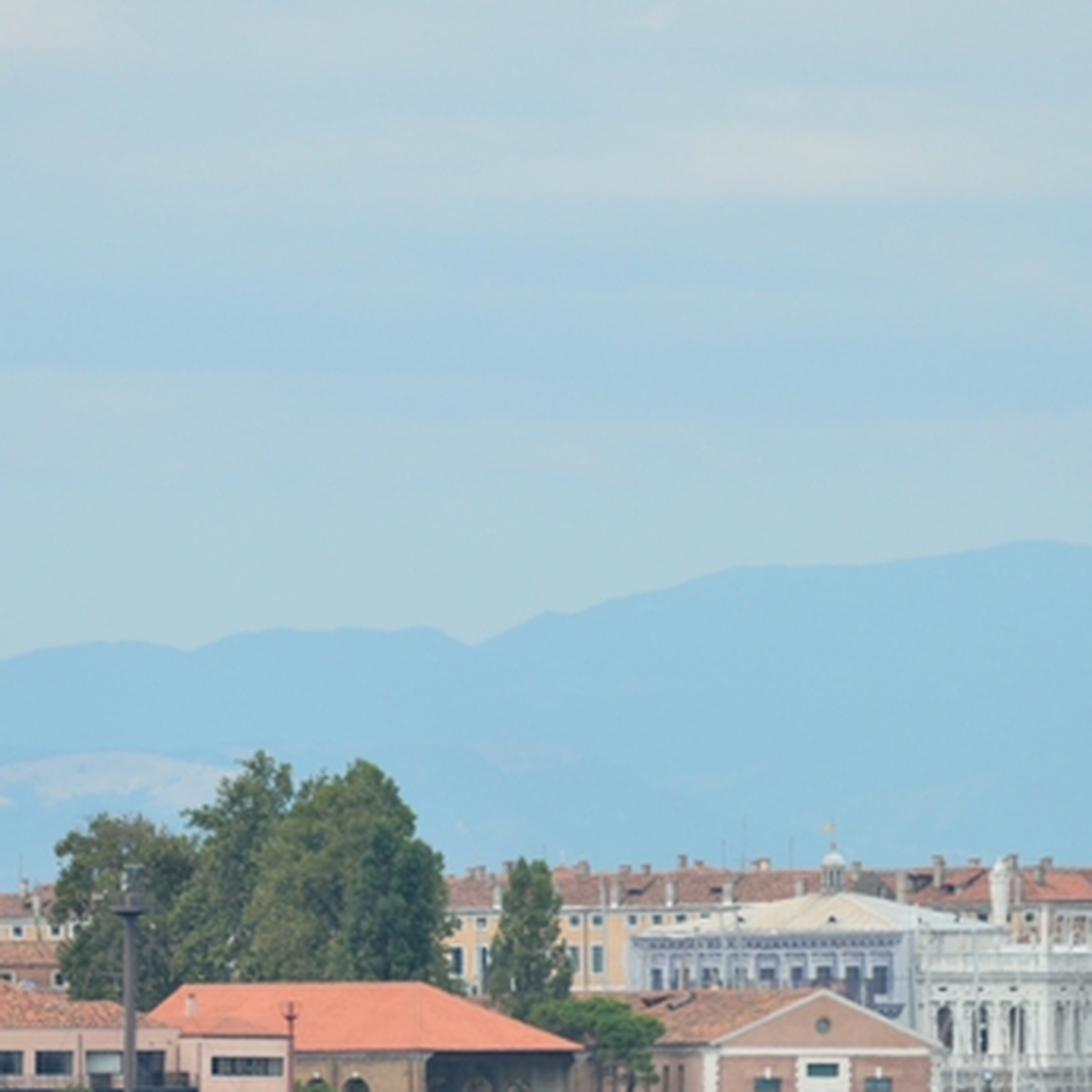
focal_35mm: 874
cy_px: 525
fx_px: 31193
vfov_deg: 2.0
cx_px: 596
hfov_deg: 2.0
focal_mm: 340
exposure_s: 1/640
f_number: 5.3
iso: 140
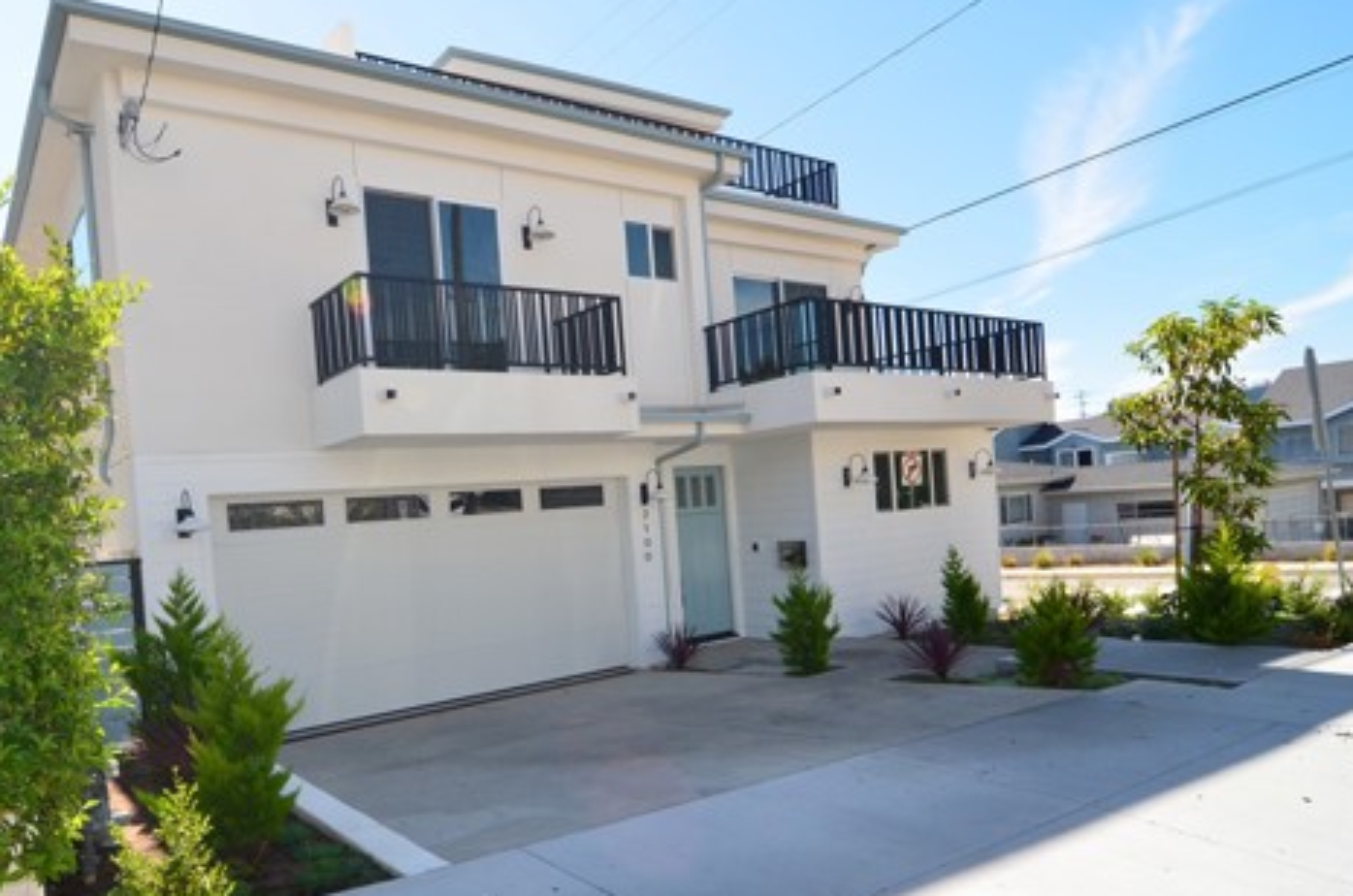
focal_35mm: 23
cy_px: 550
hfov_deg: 75.2
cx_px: 480
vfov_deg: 55.0
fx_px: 851
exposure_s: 1/160
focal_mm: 11
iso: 320
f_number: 11
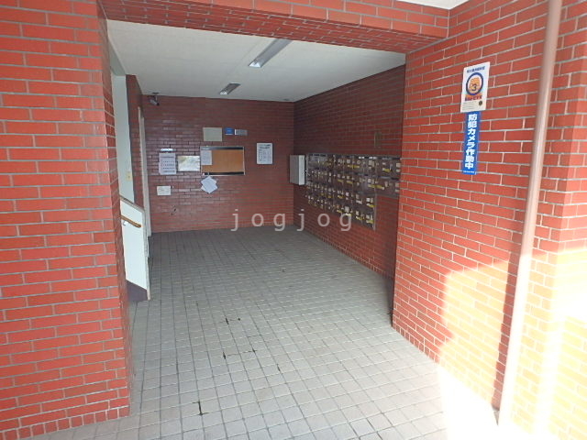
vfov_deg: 63.4
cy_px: 220
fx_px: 356
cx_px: 294
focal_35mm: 21
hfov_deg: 79.0
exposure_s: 1/50
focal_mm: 3.7
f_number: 3.5
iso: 200
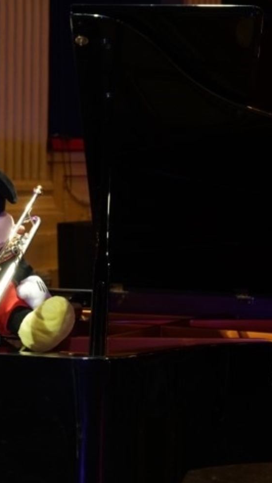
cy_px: 240
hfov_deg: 14.5
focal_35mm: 81
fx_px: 1039
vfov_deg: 26.2
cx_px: -50
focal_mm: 51
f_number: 5.6
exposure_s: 1/90
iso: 3200
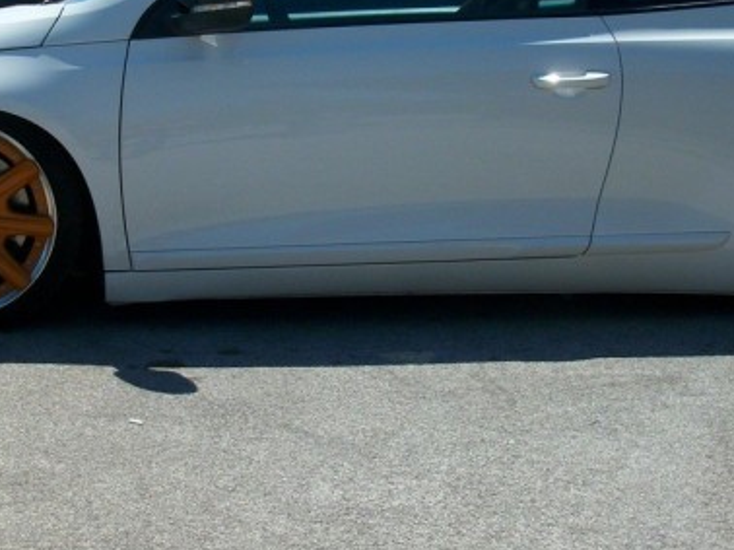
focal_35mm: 72
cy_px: 212
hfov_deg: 27.0
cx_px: 311
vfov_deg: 20.4
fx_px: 1526
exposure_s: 1/416
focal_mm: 5.7
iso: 80
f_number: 5.5
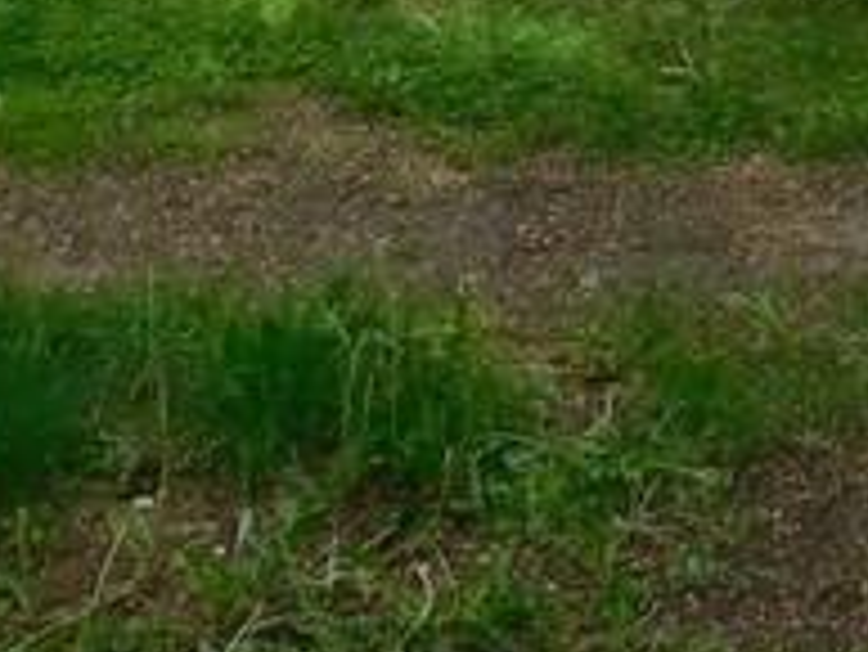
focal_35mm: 122
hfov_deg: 15.0
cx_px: 1304
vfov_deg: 10.7
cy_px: -823
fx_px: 3061
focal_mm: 4
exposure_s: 1/320
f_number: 3
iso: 125
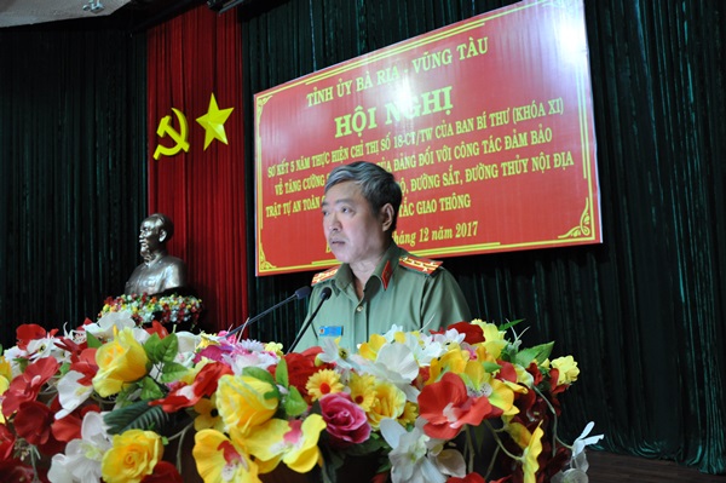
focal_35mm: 33
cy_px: 242
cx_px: 363
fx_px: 665
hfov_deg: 57.3
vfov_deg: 39.9
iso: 800
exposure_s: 1/20
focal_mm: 22
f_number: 4.5
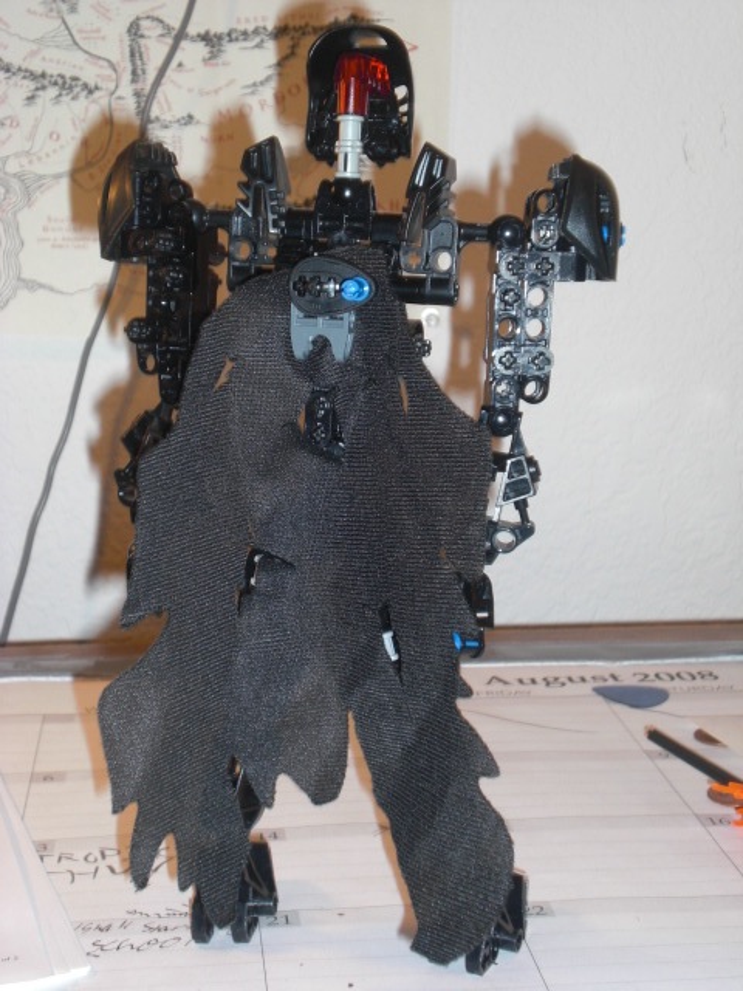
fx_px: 1803
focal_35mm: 63
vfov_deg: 30.7
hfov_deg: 23.3
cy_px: 496
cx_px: 372
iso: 100
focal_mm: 10.4
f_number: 4
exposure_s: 1/60
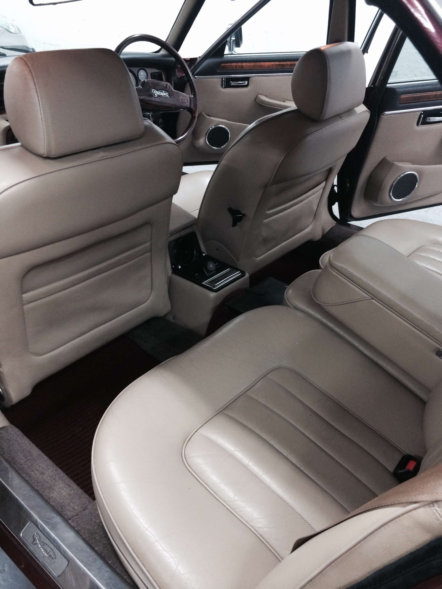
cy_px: 294
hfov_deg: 46.8
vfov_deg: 60.0
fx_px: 511
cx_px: 221
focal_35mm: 30
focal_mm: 4.12
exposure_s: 1/33
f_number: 2.2
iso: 200
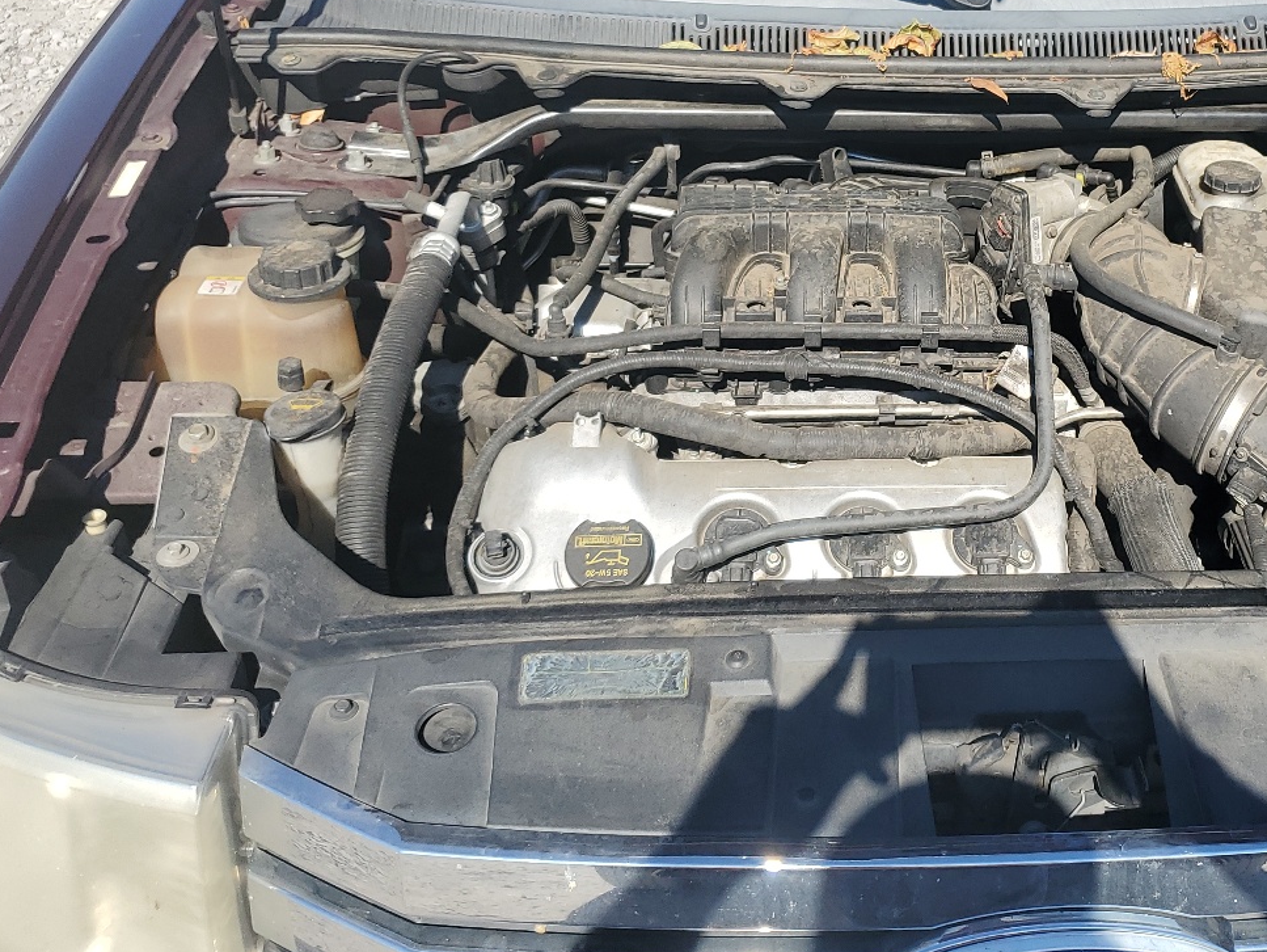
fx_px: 1574
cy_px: 264
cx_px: 894
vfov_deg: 33.1
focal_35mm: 43
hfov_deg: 42.9
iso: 50
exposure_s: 1/2000
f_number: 1.5
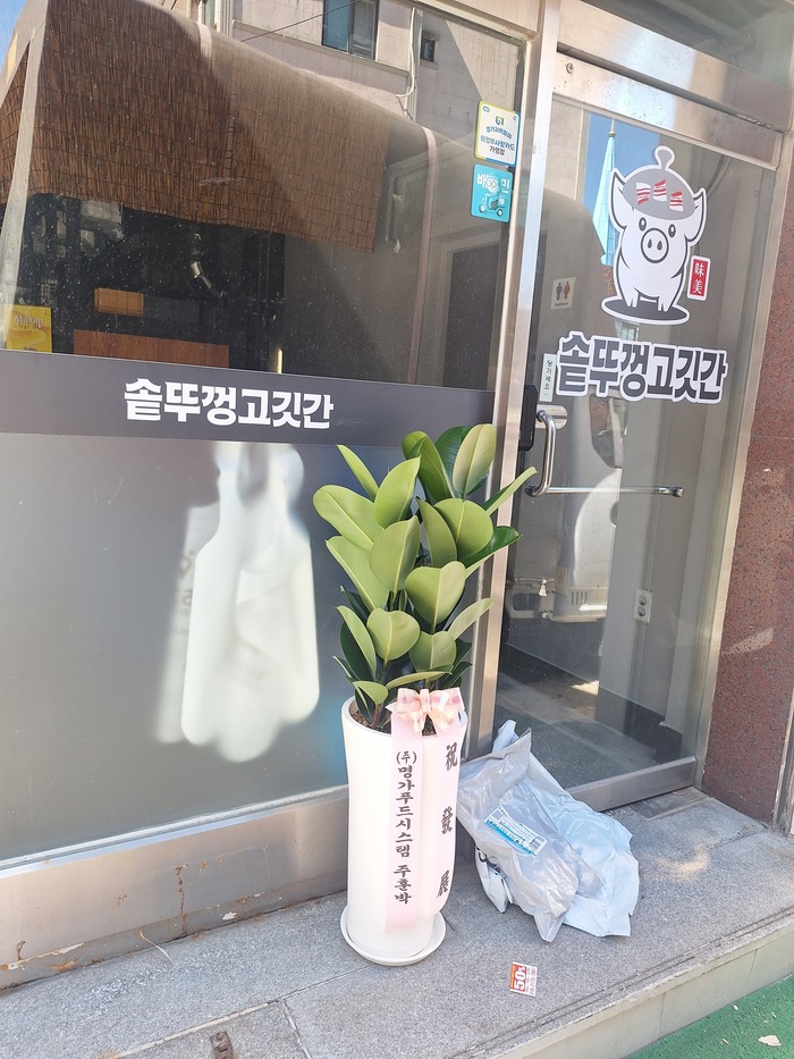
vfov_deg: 73.9
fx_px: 703
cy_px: 530
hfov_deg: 58.9
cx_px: 397
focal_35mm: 23
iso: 40
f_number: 1.8
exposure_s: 1/124
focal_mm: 5.54
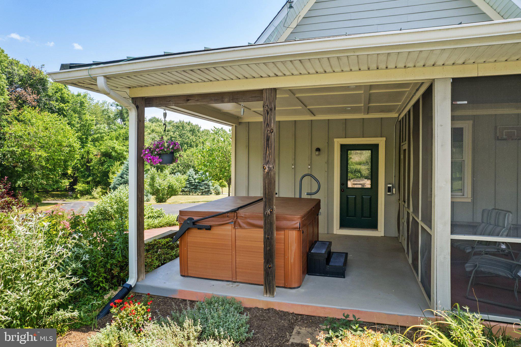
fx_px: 318
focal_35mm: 22
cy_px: 174
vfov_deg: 57.2
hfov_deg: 78.6
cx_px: 260
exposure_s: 1/730
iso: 100
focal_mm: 8.38
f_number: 2.8
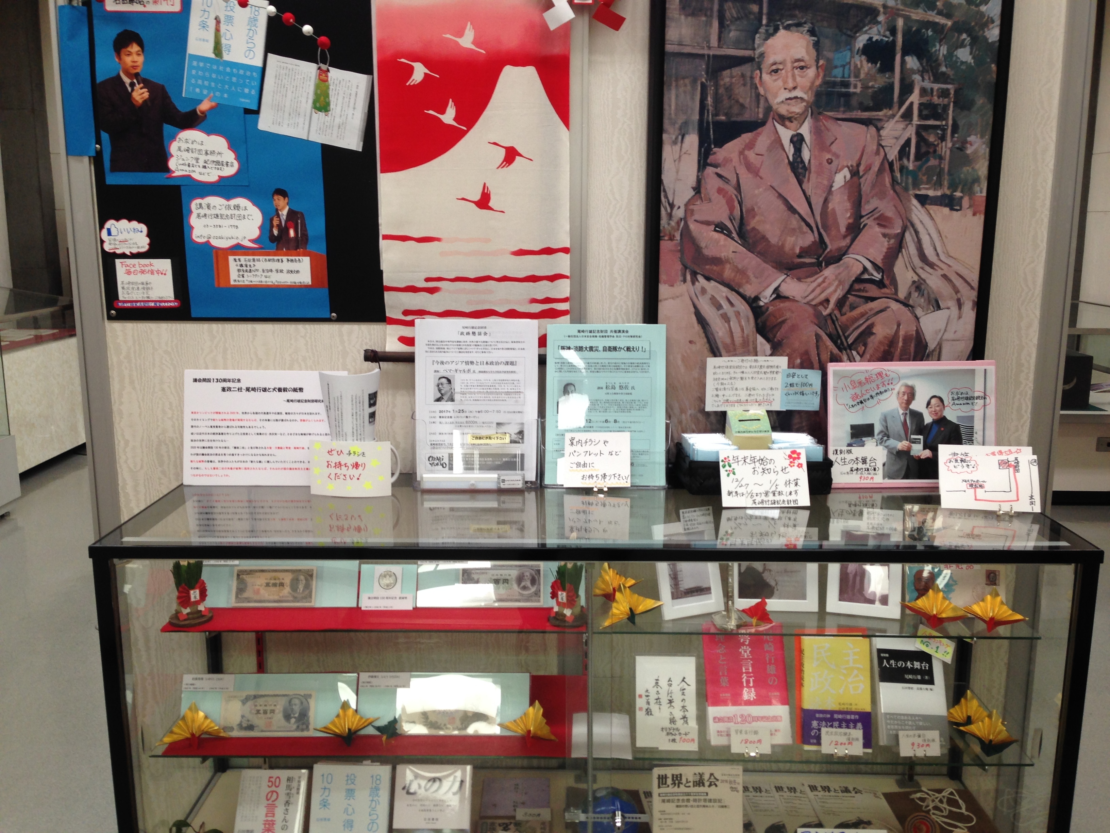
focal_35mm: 33
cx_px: 555
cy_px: 416
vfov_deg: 42.9
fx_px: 1058
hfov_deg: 55.4
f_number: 2.4
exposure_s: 1/20
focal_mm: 4.12
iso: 50
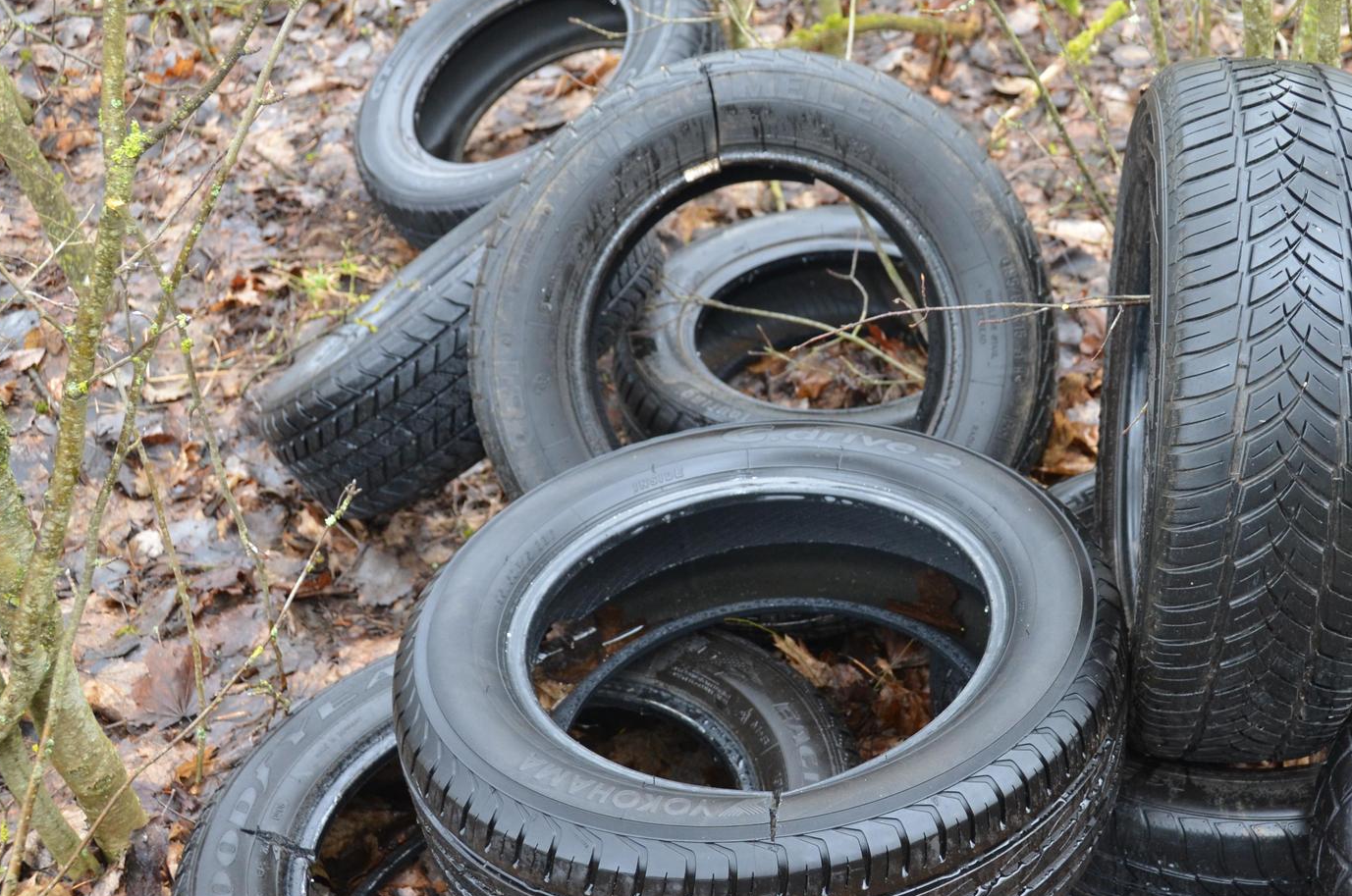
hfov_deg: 42.2
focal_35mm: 46
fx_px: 1725
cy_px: 527
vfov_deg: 29.1
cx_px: 912
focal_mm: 22
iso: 560
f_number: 4
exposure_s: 1/60
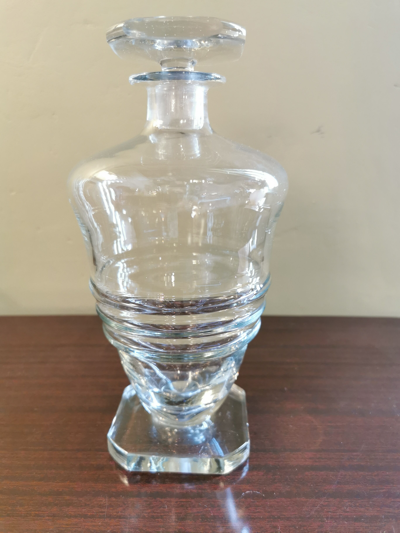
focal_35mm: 27
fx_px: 416
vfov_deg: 65.3
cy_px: 266
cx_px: 200
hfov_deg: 51.4
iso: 200
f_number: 1.6
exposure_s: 1/50
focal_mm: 5.56
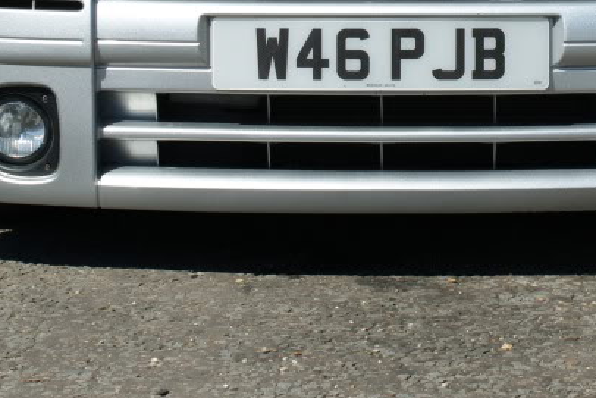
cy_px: -70
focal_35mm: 151
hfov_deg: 13.5
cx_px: 488
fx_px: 2501
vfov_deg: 9.0
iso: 100
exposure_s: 1/200
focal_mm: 40
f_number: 9
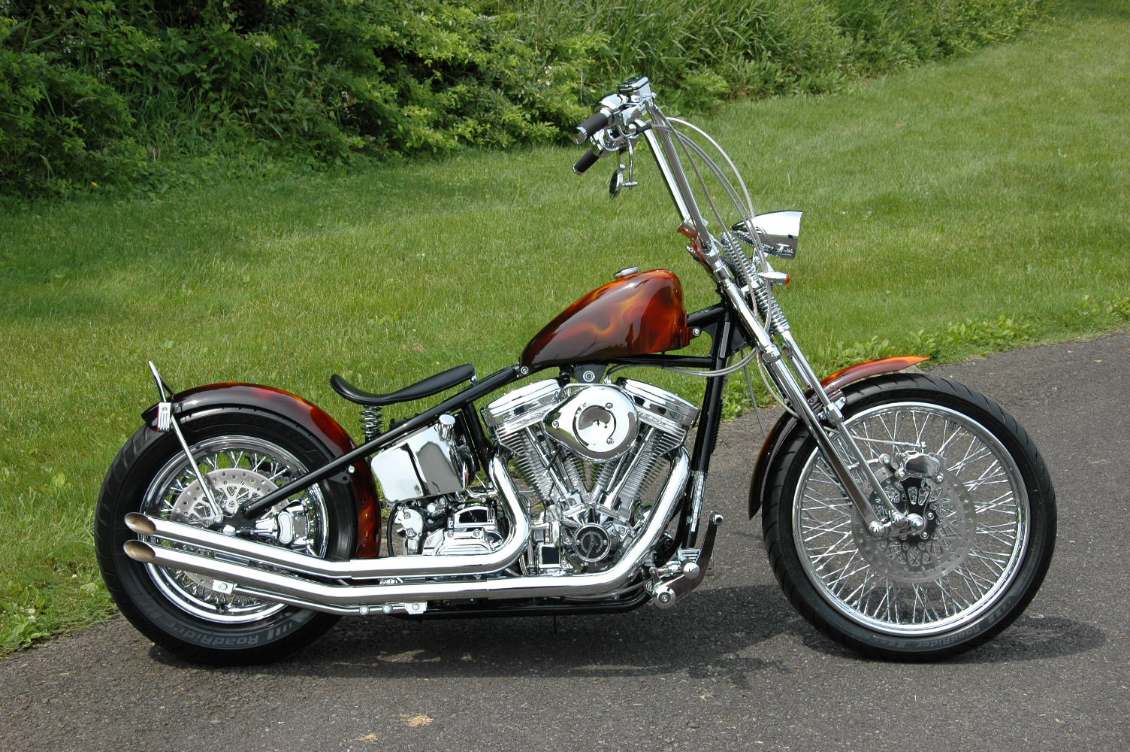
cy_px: 376
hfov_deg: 33.4
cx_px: 565
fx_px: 1882
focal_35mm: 60
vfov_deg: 22.6
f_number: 10
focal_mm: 40
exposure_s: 1/400
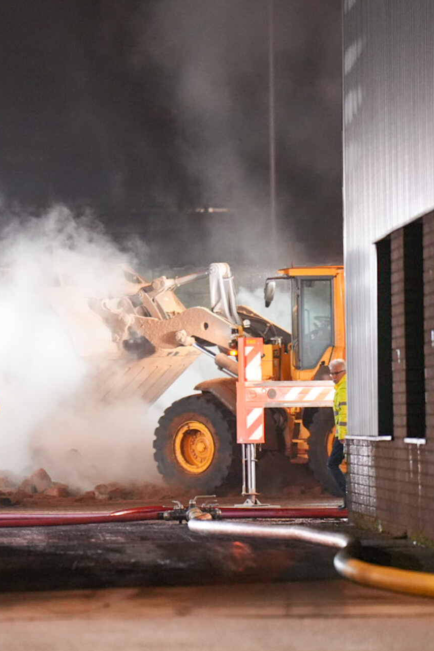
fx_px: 5425
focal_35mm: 300
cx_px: 84
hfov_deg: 4.6
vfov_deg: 6.9
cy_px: 326
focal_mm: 200
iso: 6400
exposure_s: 1/125
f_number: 2.8
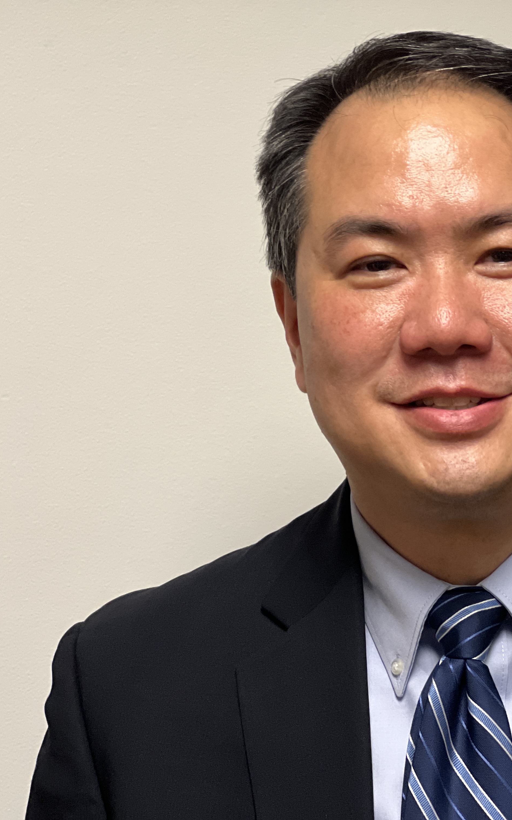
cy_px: 410
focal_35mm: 109
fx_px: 2433
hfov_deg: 11.9
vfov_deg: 19.1
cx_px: 485
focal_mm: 9
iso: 400
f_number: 2.8
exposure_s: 1/40
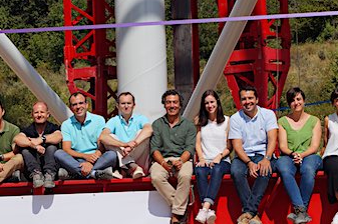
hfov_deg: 14.6
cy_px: 142
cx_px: 81
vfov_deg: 9.8
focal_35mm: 140
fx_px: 1316
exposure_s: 1/500
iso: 100
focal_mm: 35
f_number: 8
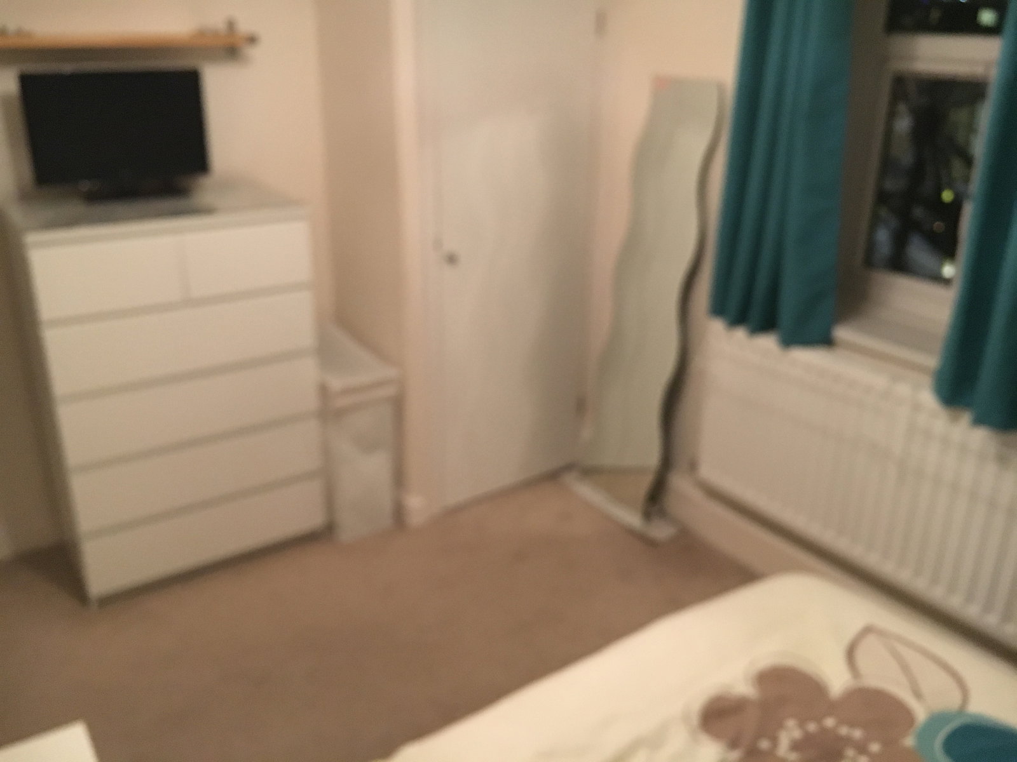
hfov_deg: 61.7
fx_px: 852
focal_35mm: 29
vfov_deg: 48.2
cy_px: 381
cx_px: 508
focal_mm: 4.15
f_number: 2.2
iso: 400
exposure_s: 1/17
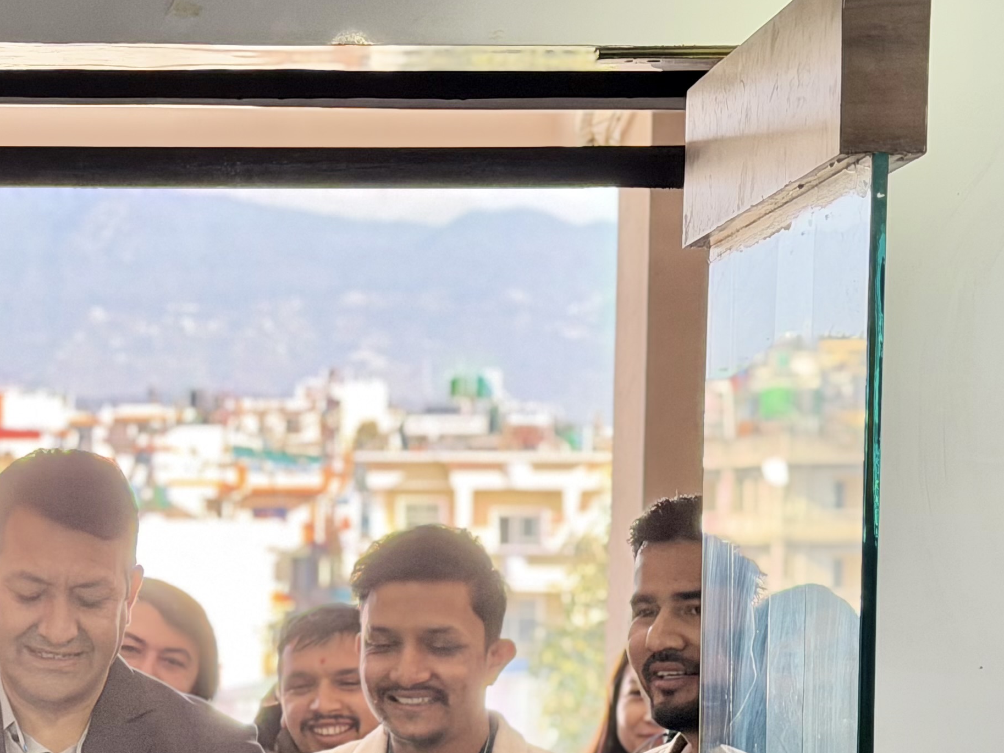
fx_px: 3074
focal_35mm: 106
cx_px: 129
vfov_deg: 13.8
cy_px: 712
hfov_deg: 18.3
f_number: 1.78
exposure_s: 1/121
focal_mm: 6.76
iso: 50
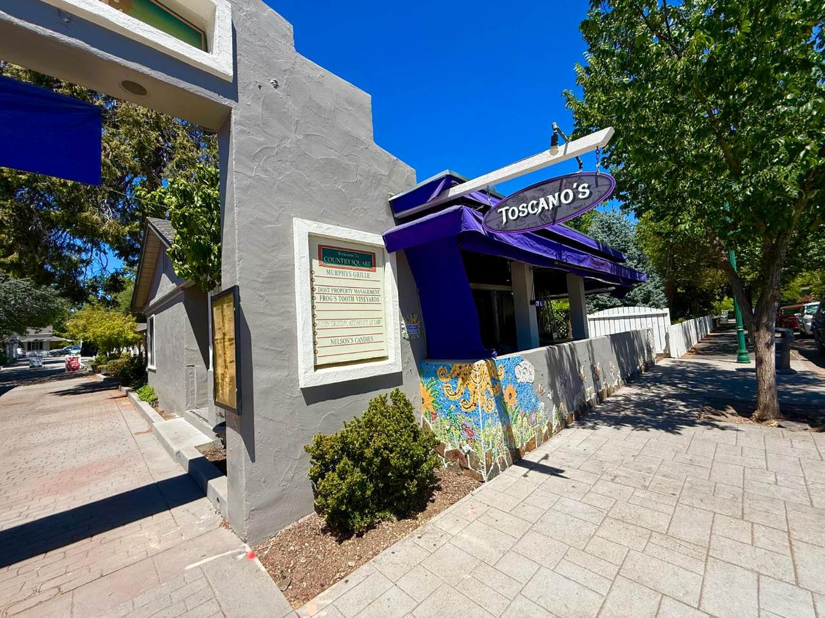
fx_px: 334
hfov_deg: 102.1
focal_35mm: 14
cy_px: 309
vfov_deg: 85.7
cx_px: 412
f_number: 2.2
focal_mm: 2.22
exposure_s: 1/1848
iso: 50
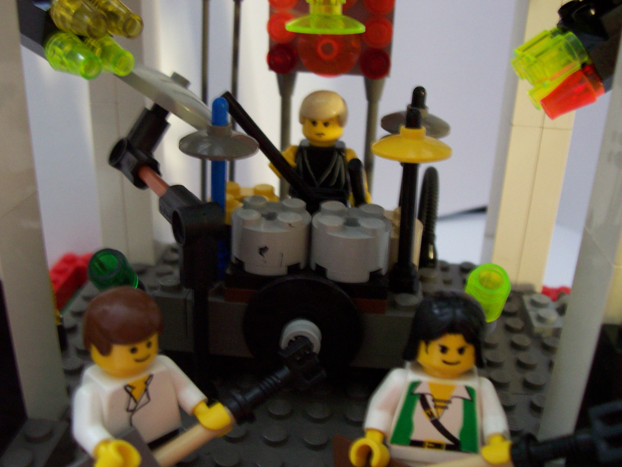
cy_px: 234
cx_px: 311
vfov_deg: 38.7
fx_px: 665
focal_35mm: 37
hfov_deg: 50.1
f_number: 2.8
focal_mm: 5.6
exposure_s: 1/8
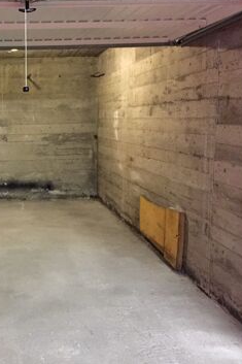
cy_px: 180
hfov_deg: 31.1
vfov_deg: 47.4
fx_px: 414
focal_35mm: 41
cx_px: 25
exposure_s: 1/17
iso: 640
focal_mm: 4.15
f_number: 2.2
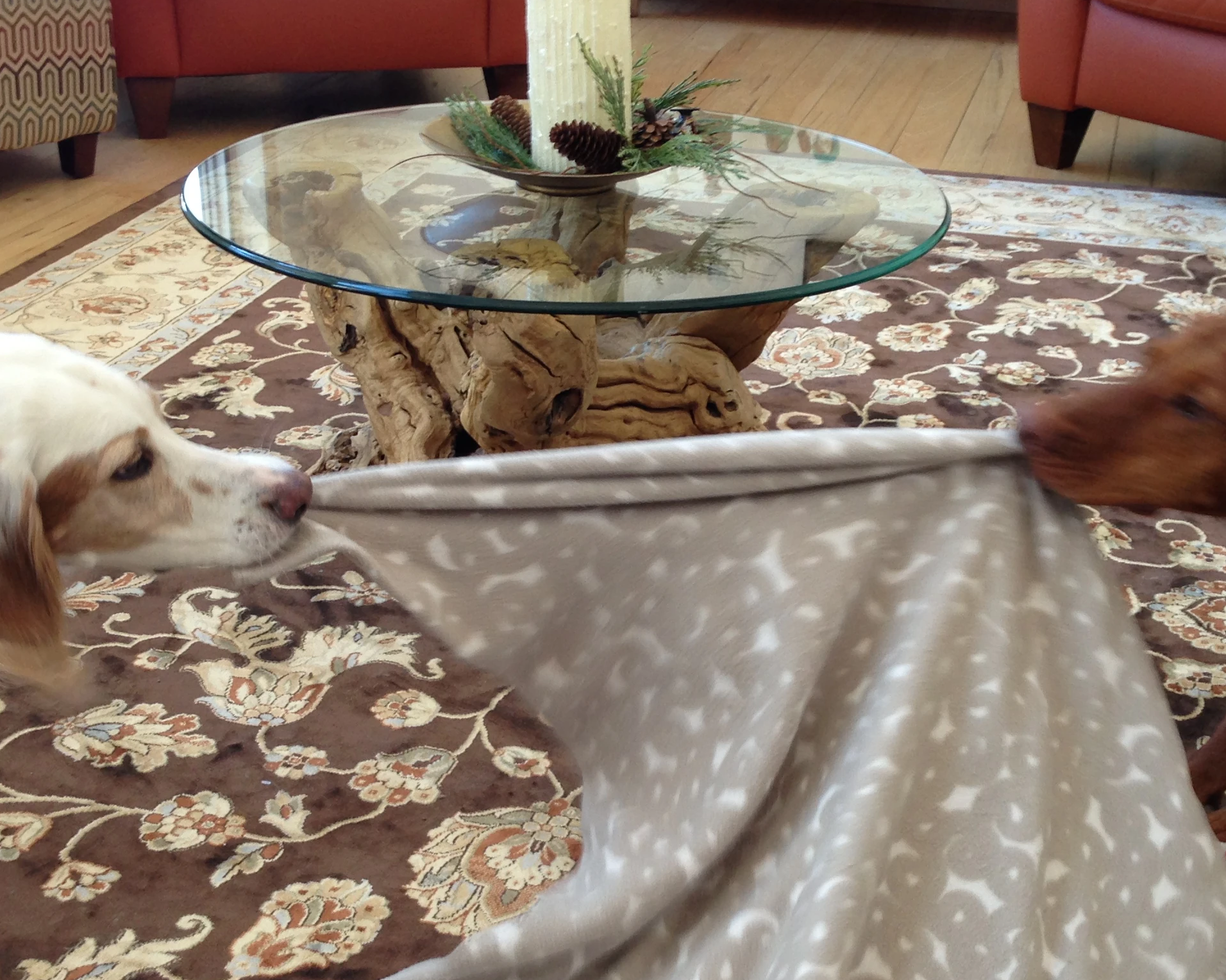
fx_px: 1995
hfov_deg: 34.1
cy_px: 603
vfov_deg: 27.5
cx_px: 584
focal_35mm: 55
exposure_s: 1/20
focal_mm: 4.13
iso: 50
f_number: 2.4
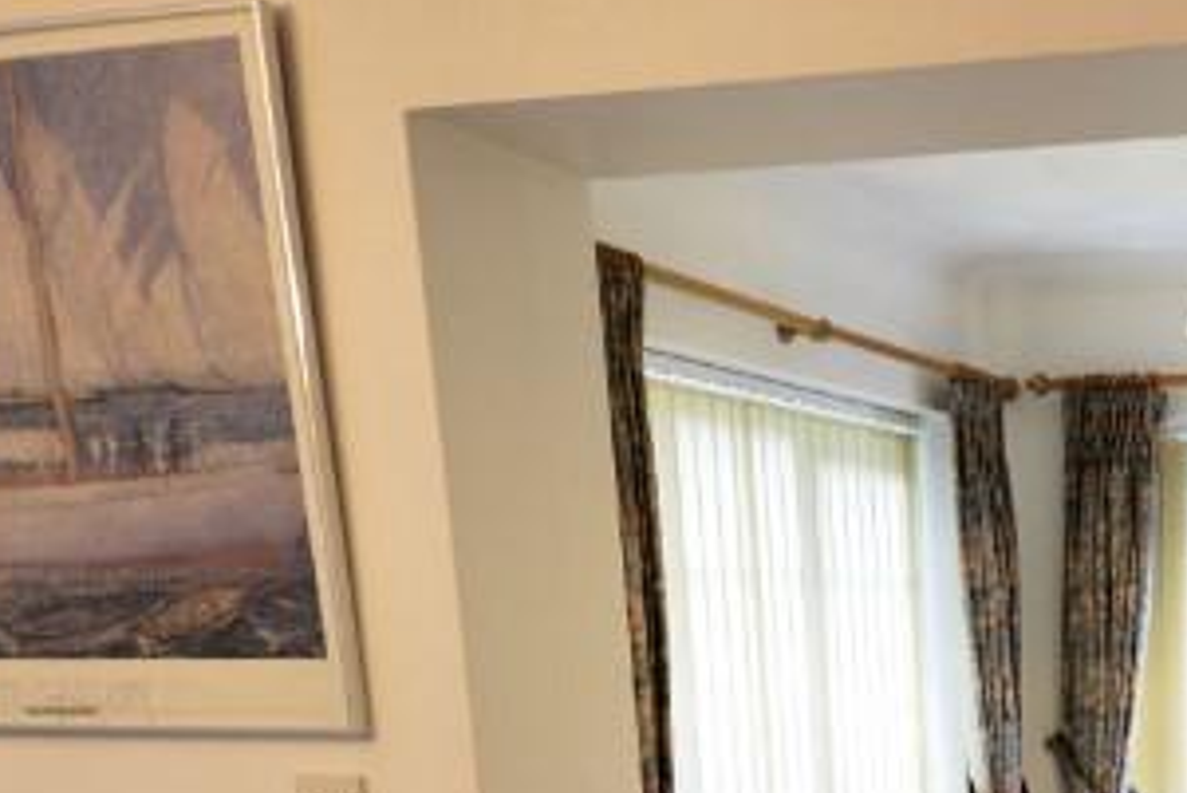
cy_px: 1032
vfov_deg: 23.4
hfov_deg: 34.2
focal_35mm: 51
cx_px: 1274
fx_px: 1682
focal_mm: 10
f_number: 4.5
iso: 400
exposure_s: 1/20
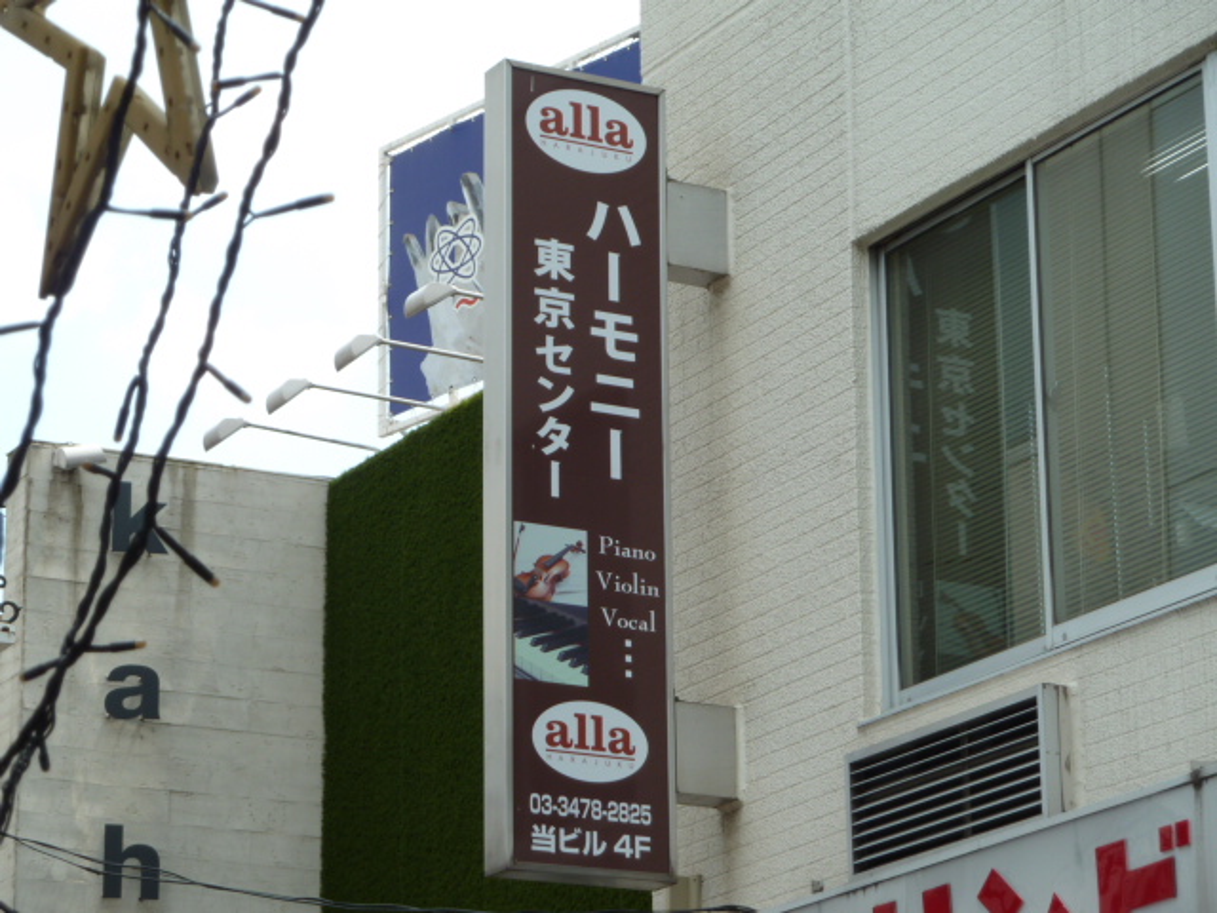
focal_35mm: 119
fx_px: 4184
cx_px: 608
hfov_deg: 16.6
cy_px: 456
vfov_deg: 12.5
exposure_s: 1/250
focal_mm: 19.5
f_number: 4.4
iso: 80
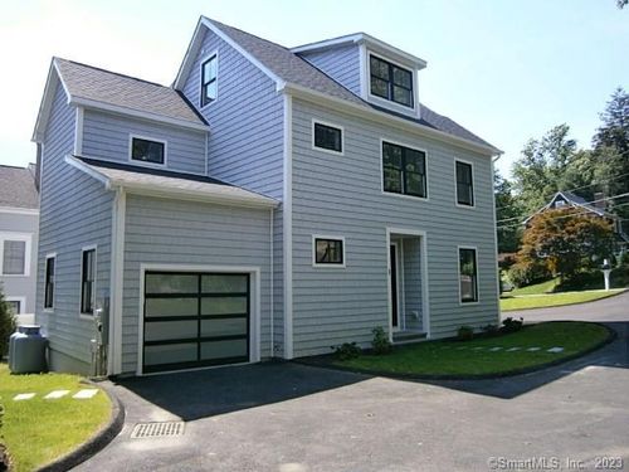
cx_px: 314
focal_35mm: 26
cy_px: 236
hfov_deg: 67.3
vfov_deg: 53.1
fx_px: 472
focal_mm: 4.7
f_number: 8
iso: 80
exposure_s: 1/80
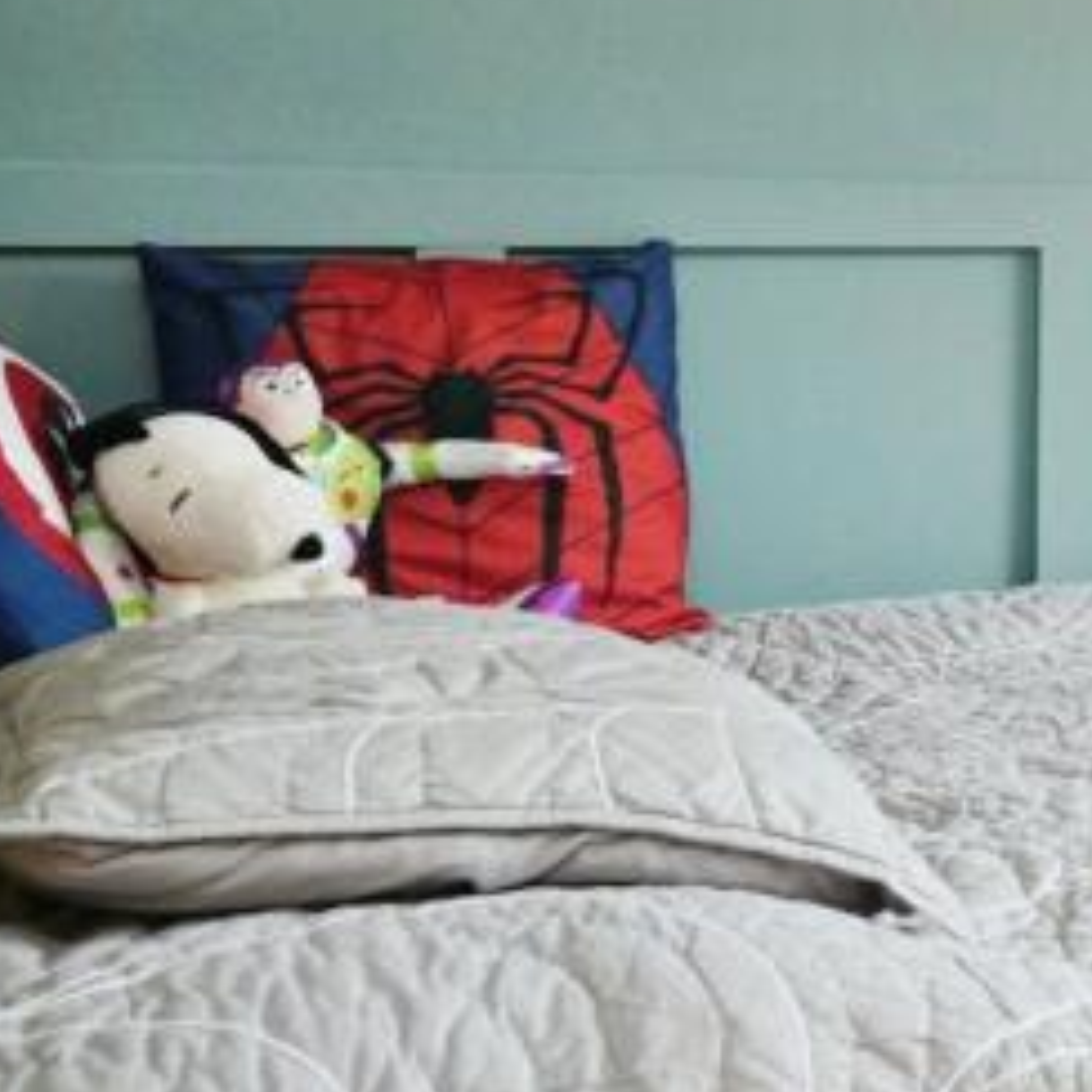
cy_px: 239
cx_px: 2171
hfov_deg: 18.9
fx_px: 2034
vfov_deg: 29.5
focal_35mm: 57
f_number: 8
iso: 2000
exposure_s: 1/60
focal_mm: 16
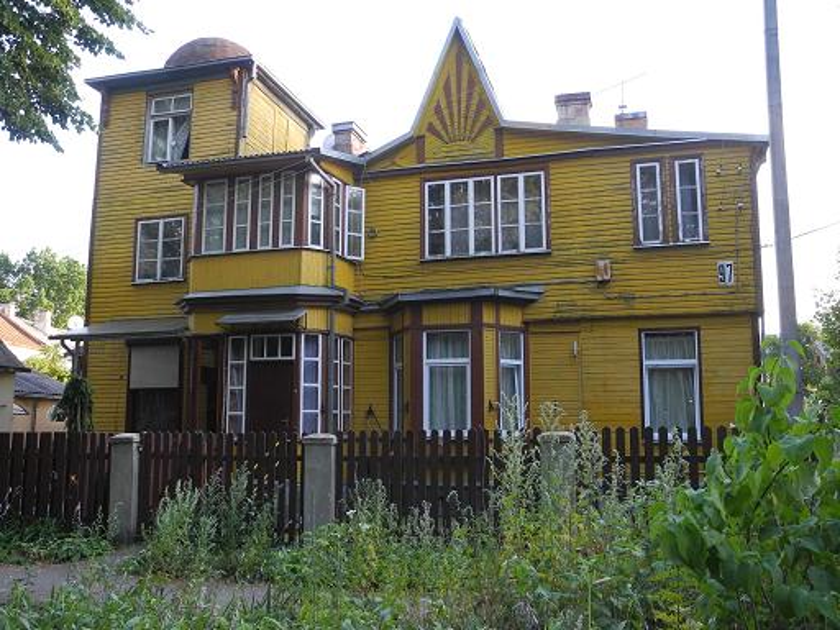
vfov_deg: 40.7
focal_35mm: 35
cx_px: 420
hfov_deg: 52.6
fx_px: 849
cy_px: 315
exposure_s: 1/50
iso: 100
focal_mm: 7.4
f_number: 3.2
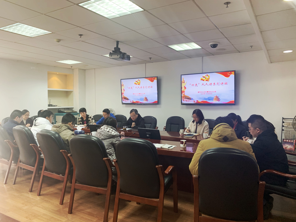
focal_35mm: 26
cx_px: 148
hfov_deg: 67.3
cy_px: 111
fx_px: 222
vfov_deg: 53.1
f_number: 1.8
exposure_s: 1/50
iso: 125
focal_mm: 4.25
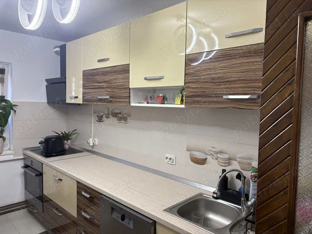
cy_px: 117
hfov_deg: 67.3
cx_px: 156
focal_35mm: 26
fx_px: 234
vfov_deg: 53.1
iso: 125
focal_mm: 5.96
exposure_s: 1/69
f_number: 1.6
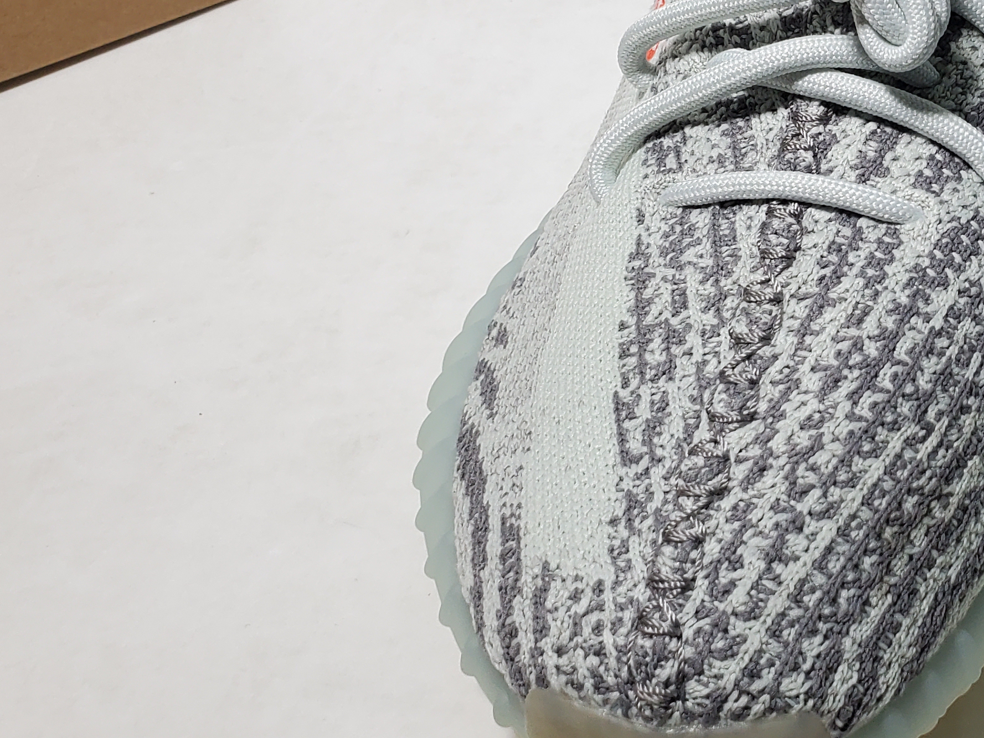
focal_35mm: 59
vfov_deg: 24.6
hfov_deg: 29.4
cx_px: 1087
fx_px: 1677
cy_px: 203
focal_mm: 4.3
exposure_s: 1/217
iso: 50
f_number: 2.4
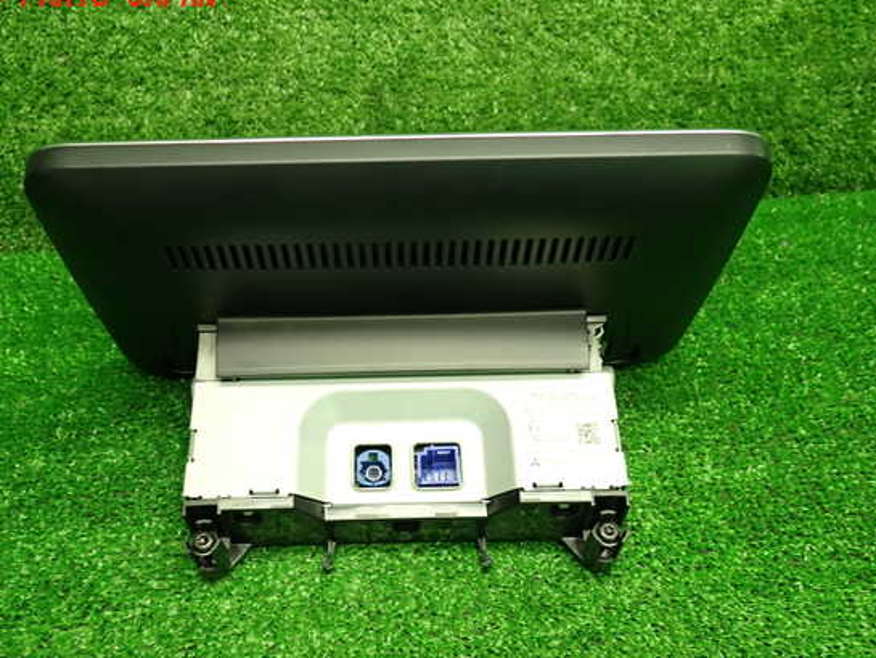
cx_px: 405
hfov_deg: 55.3
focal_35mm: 33
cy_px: 338
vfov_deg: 43.0
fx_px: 835
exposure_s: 1/30
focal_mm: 5.4
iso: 200
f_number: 2.3
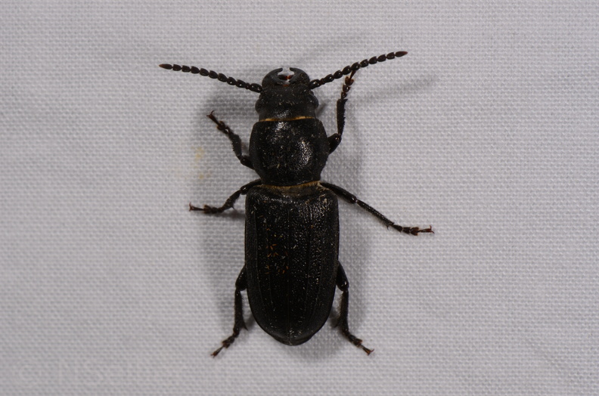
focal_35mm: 128
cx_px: 300
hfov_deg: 16.1
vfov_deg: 10.7
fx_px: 2116
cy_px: 198
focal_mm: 85
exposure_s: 1/60
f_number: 25
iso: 100
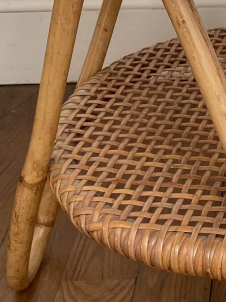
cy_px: -19
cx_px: 313
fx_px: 871
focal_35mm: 100
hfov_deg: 14.1
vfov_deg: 19.0
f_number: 1.8
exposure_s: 1/121
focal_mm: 4.25
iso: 125
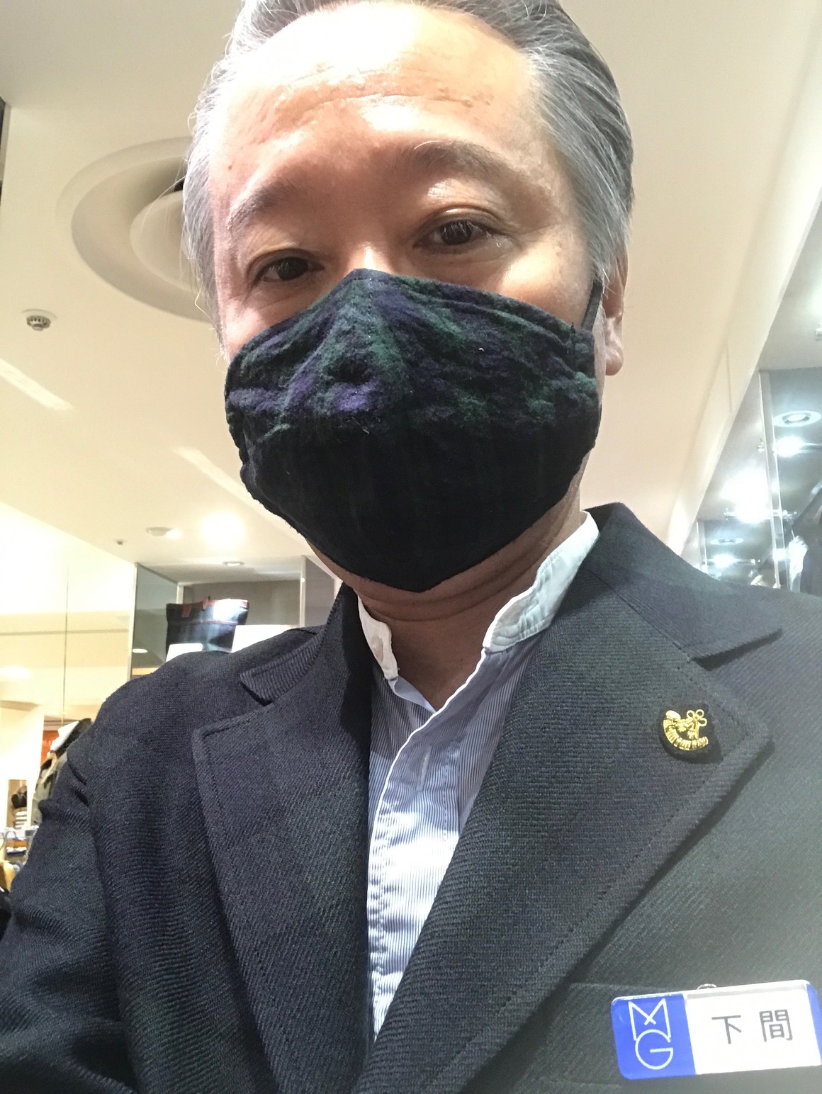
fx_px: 1012
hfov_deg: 44.2
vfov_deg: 56.8
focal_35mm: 32
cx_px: 411
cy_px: 547
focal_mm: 2.87
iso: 125
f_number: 2.2
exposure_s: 1/30
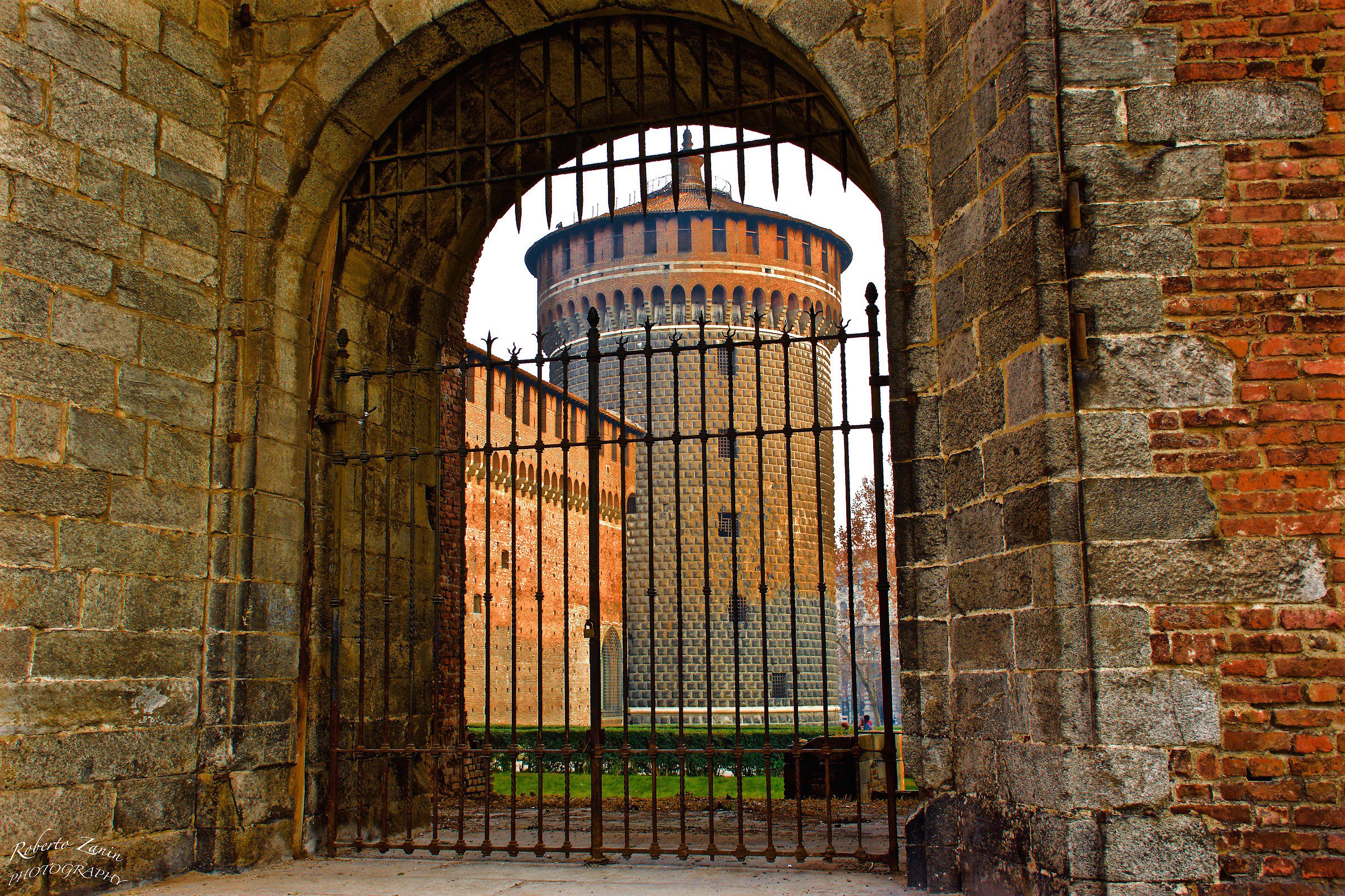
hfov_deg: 53.1
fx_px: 1345
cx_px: 672
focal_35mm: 36
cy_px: 448
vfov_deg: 36.9
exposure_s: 1/60
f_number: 6.3
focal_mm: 24
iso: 100
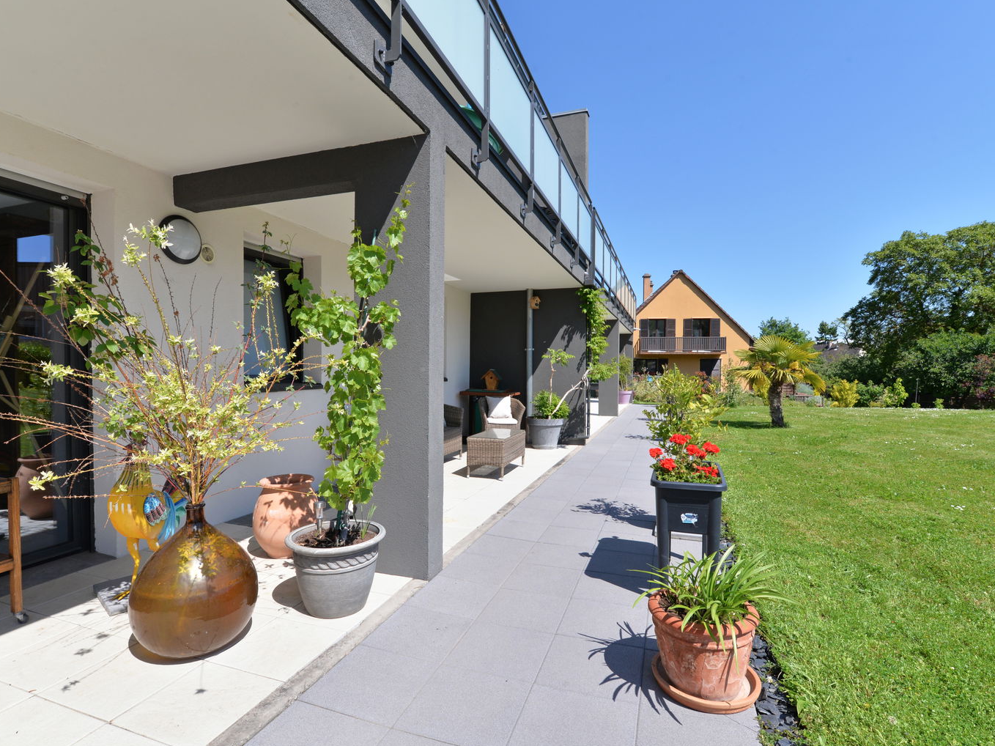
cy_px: 378
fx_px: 489
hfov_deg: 91.0
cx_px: 493
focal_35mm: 17
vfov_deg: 74.7
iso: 250
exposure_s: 1/320
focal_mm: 15
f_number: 11
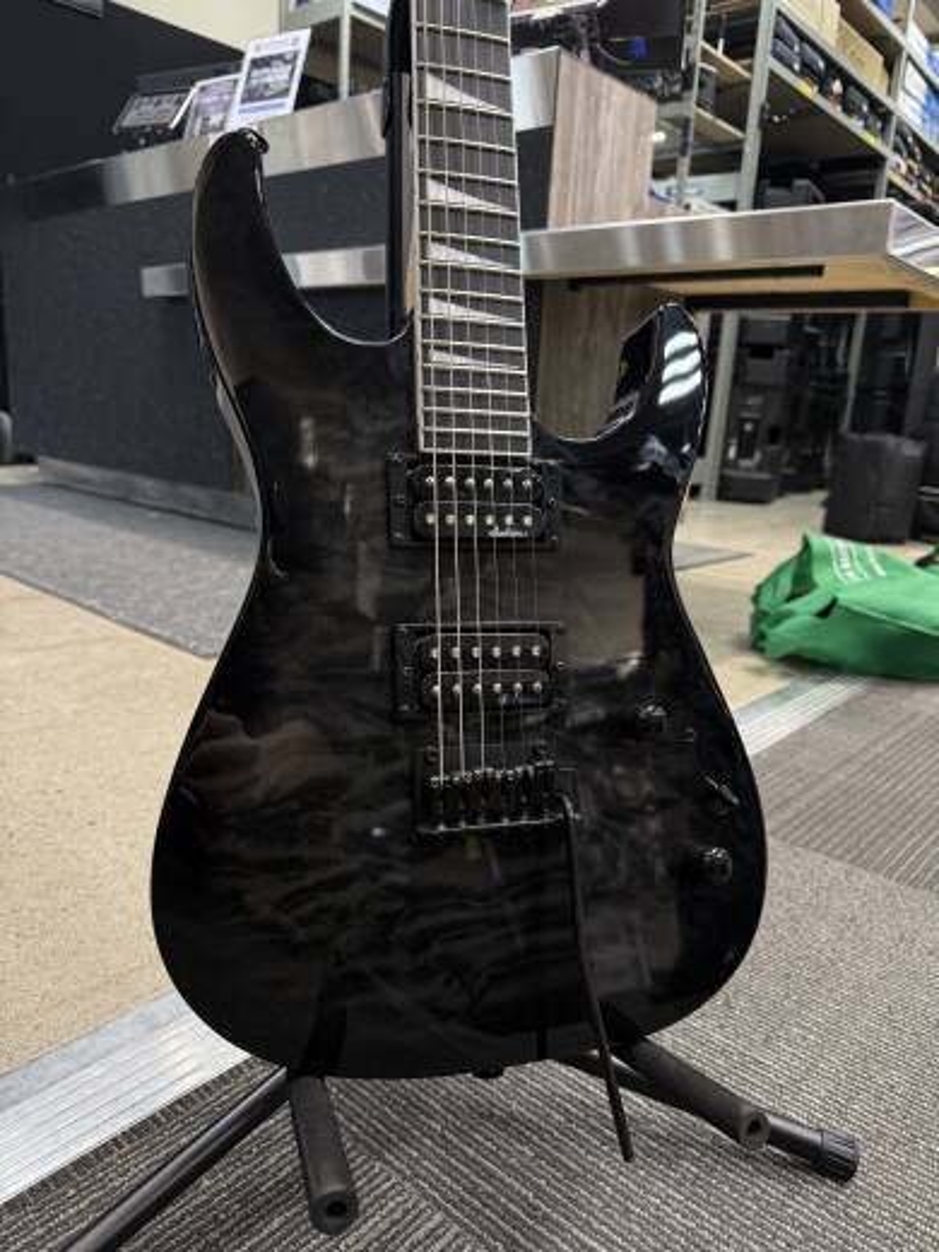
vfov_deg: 71.6
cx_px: 470
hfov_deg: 56.8
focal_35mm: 24
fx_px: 868
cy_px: 626
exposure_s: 1/120
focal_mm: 6.76
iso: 200
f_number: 1.78
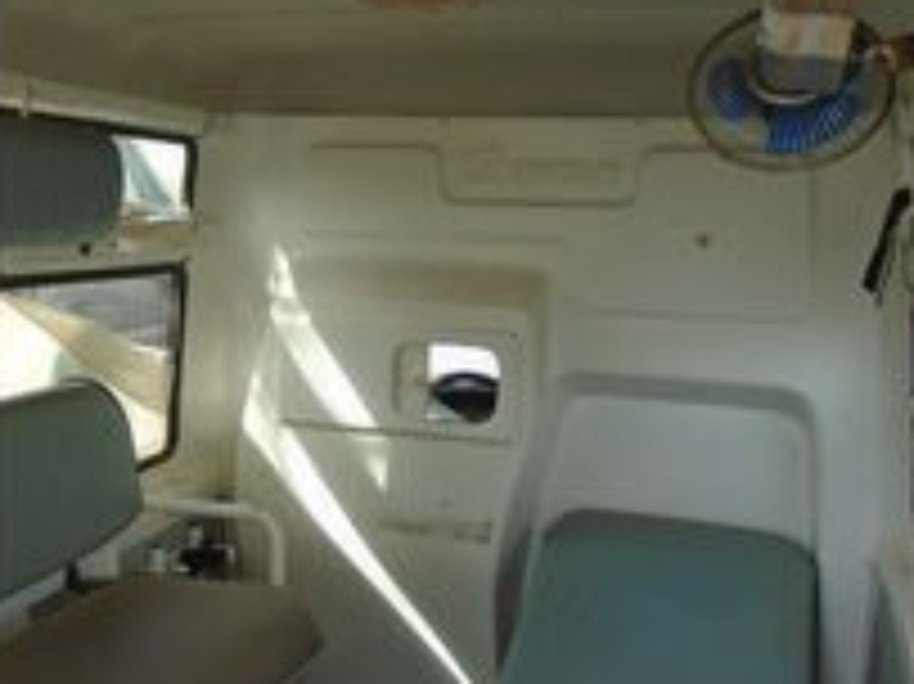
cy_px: 529
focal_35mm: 45
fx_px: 1187
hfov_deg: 42.0
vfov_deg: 31.5
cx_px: 380
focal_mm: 4.6
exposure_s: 1/160
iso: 100
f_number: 3.2
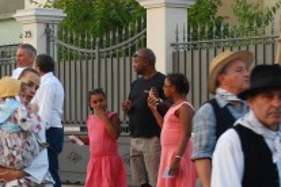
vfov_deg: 9.2
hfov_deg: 13.7
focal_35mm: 149
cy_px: 140
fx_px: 1163
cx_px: 35
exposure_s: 1/80
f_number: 4.8
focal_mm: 32
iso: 200
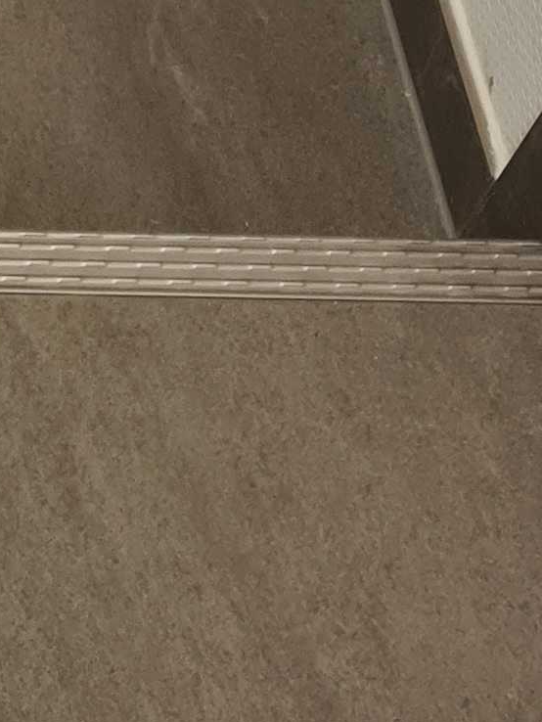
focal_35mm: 142
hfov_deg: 9.4
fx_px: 2963
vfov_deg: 11.2
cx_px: -742
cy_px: -1119
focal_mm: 5.4
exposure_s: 1/50
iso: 125
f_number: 1.8
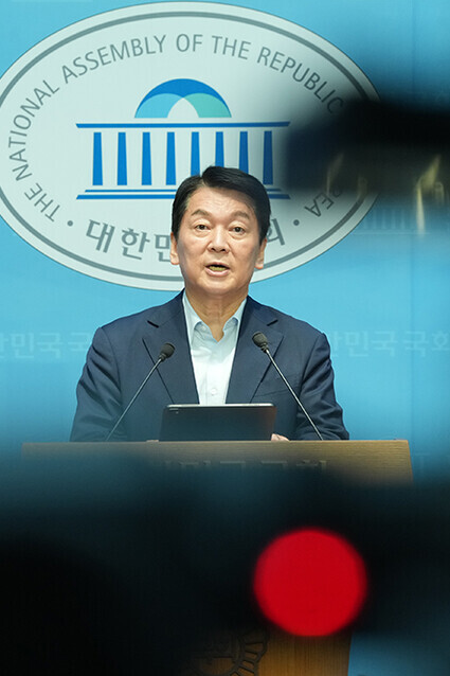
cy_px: 338
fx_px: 5646
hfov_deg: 4.6
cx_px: 152
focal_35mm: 301
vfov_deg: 6.8
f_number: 9
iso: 3200
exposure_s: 1/100
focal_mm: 200
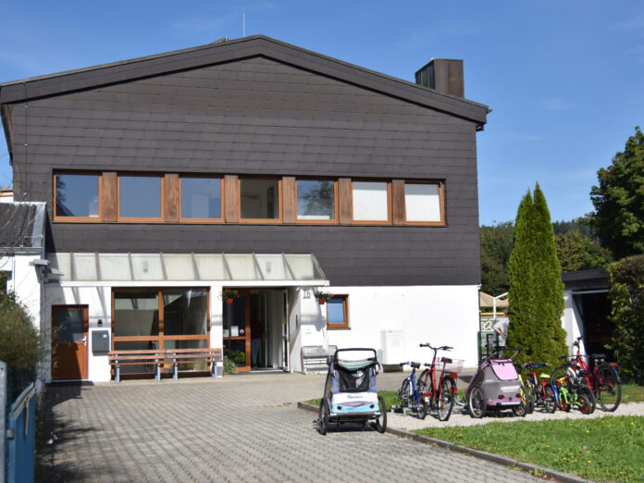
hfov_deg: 36.2
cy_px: 239
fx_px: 986
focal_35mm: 53
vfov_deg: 27.5
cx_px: 312
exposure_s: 1/4000
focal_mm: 32
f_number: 2.8
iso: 160
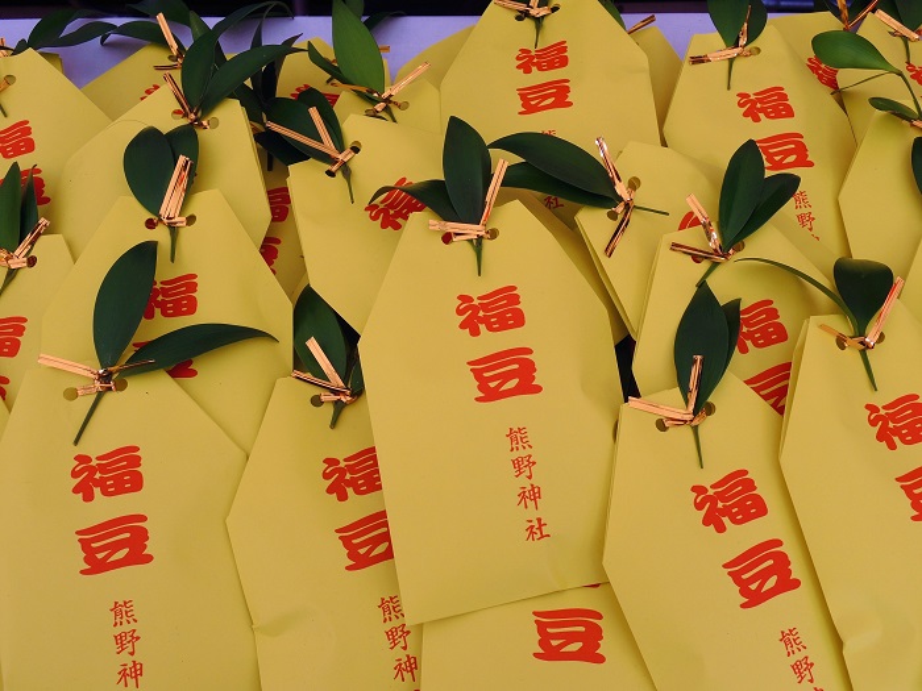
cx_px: 461
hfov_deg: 52.6
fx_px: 932
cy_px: 346
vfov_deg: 40.7
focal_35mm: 35
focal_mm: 7.6
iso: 80
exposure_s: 1/60
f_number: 4.5
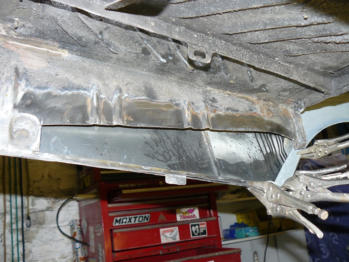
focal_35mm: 36
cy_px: 131
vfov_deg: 39.7
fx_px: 363
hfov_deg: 51.4
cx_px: 174
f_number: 2.8
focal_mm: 6
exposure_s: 1/30
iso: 100
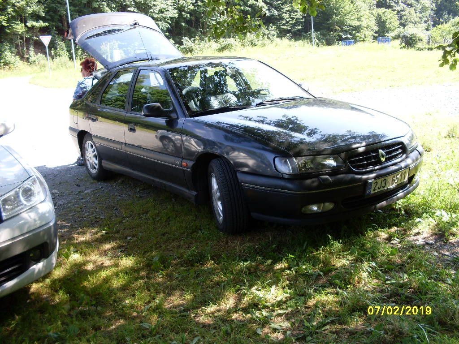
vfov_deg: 37.7
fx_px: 504
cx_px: 230
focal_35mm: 38
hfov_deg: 49.0
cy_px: 172
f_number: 2.8
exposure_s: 1/125
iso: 80
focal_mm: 6.3
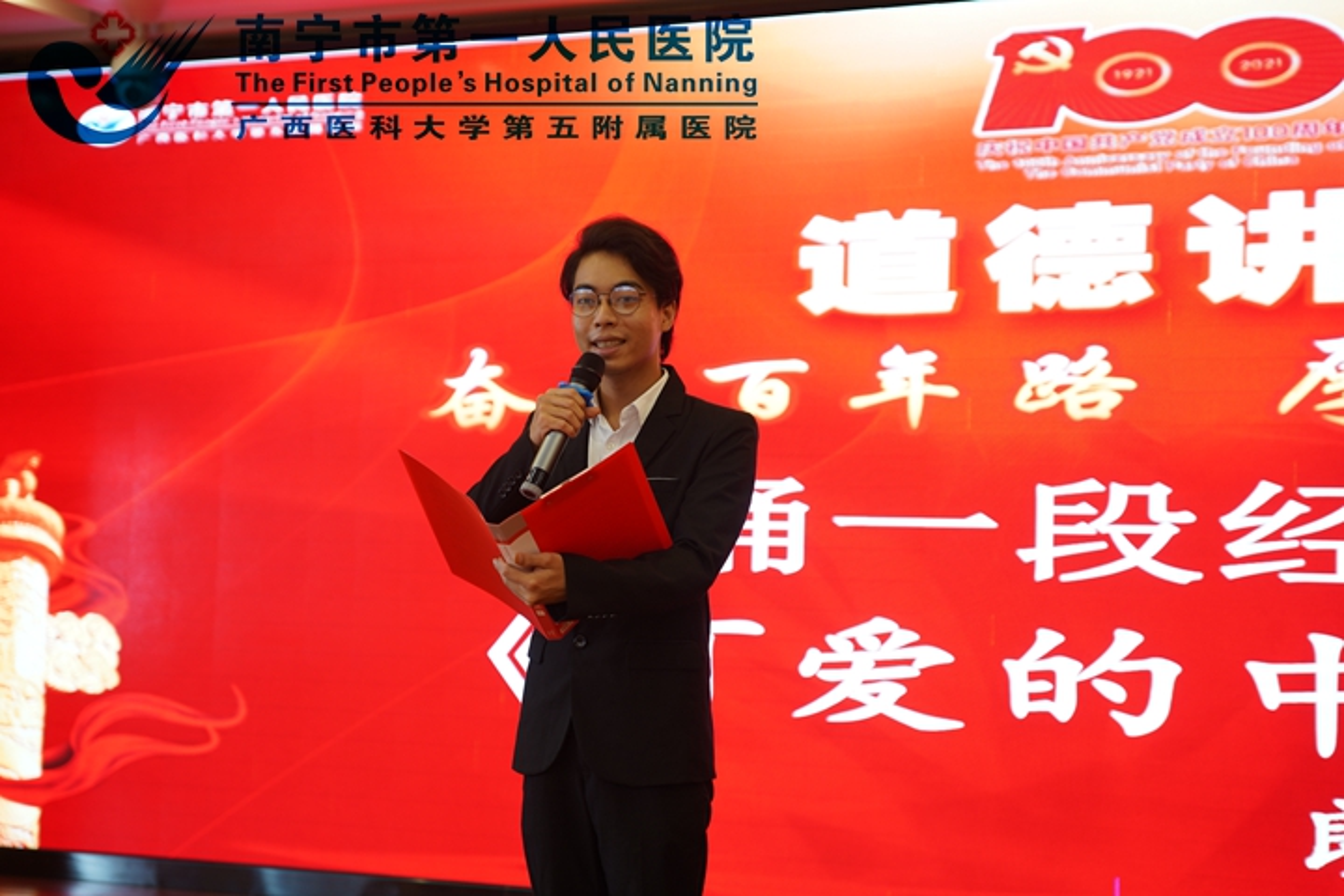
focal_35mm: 70
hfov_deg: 28.8
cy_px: 448
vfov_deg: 19.5
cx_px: 672
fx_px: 2613
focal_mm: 70
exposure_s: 1/25
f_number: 3.2
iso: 200
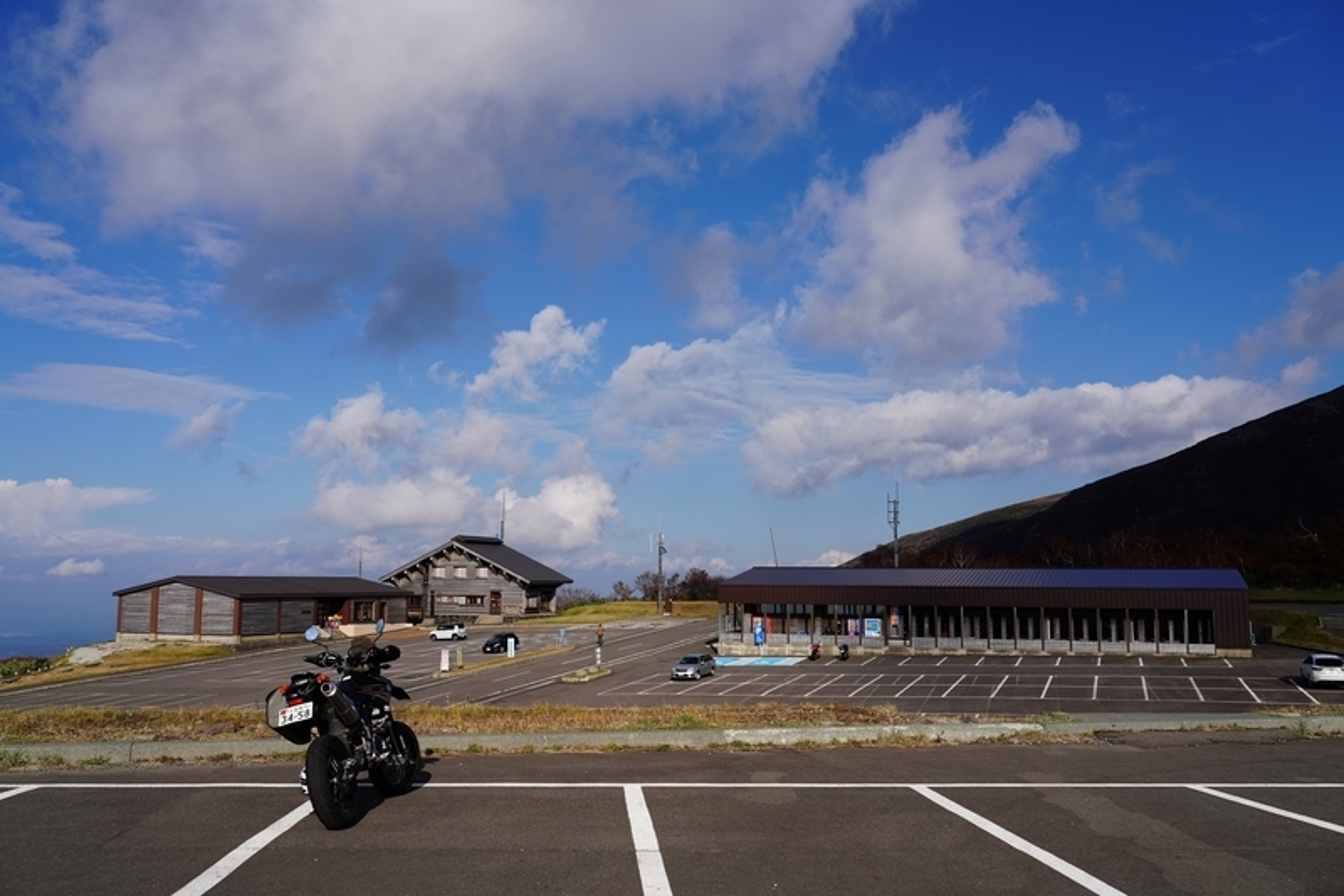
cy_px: 448
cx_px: 672
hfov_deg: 61.9
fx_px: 1120
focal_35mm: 30
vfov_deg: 43.6
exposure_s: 1/500
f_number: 8
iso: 100
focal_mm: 30
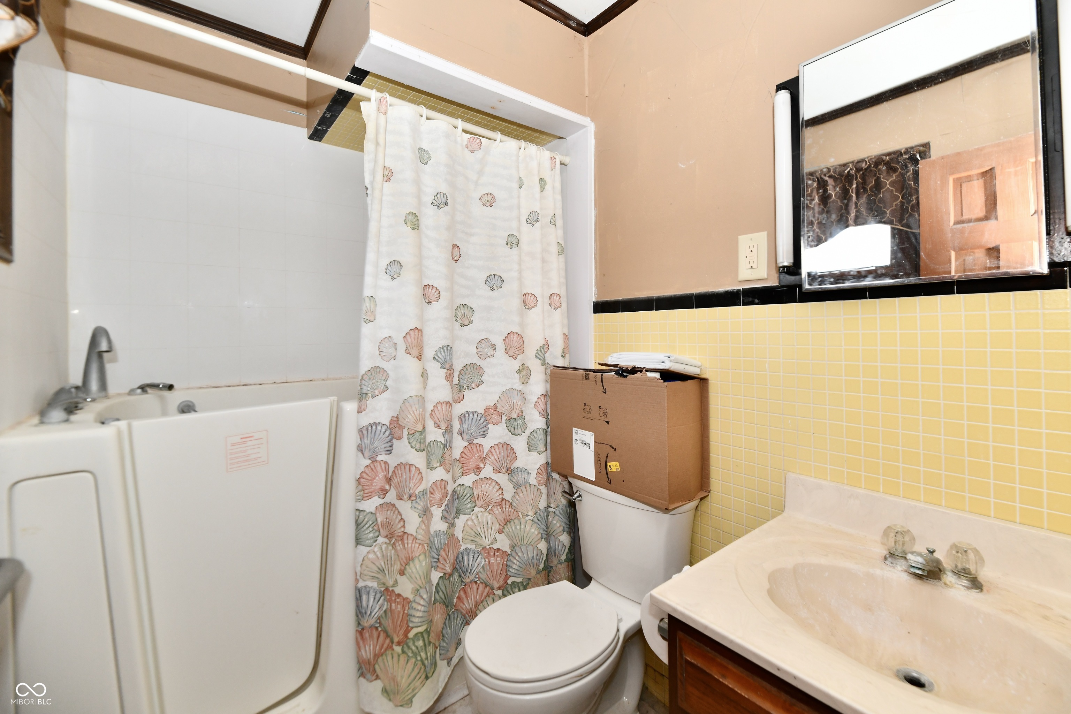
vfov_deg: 81.2
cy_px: 357
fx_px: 416
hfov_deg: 104.3
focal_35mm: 14
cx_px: 536
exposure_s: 1/60
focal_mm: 14
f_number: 6.3
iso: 640
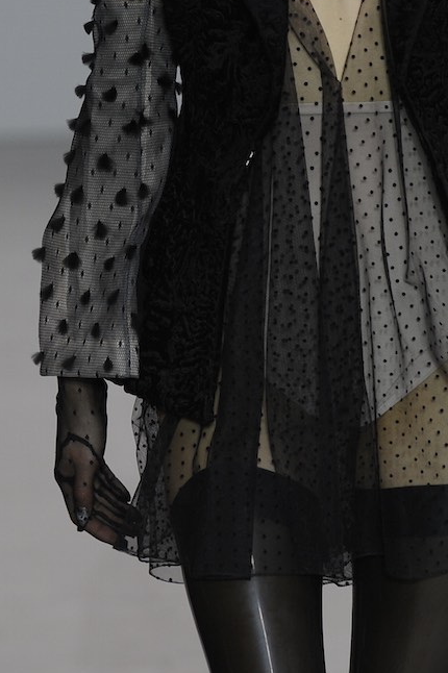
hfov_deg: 3.0
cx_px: 352
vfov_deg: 4.4
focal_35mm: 465
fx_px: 8689
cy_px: 134
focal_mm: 200
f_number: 5
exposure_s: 1/500
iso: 1000
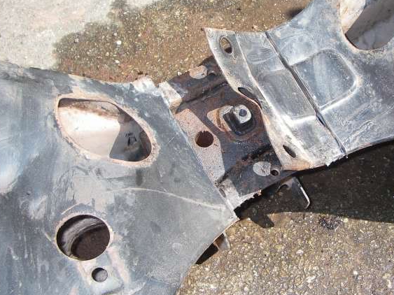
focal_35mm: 54
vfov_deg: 27.0
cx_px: 247
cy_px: 129
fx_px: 614
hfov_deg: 35.4
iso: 64
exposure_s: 1/250
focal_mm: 6.3
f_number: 3.3
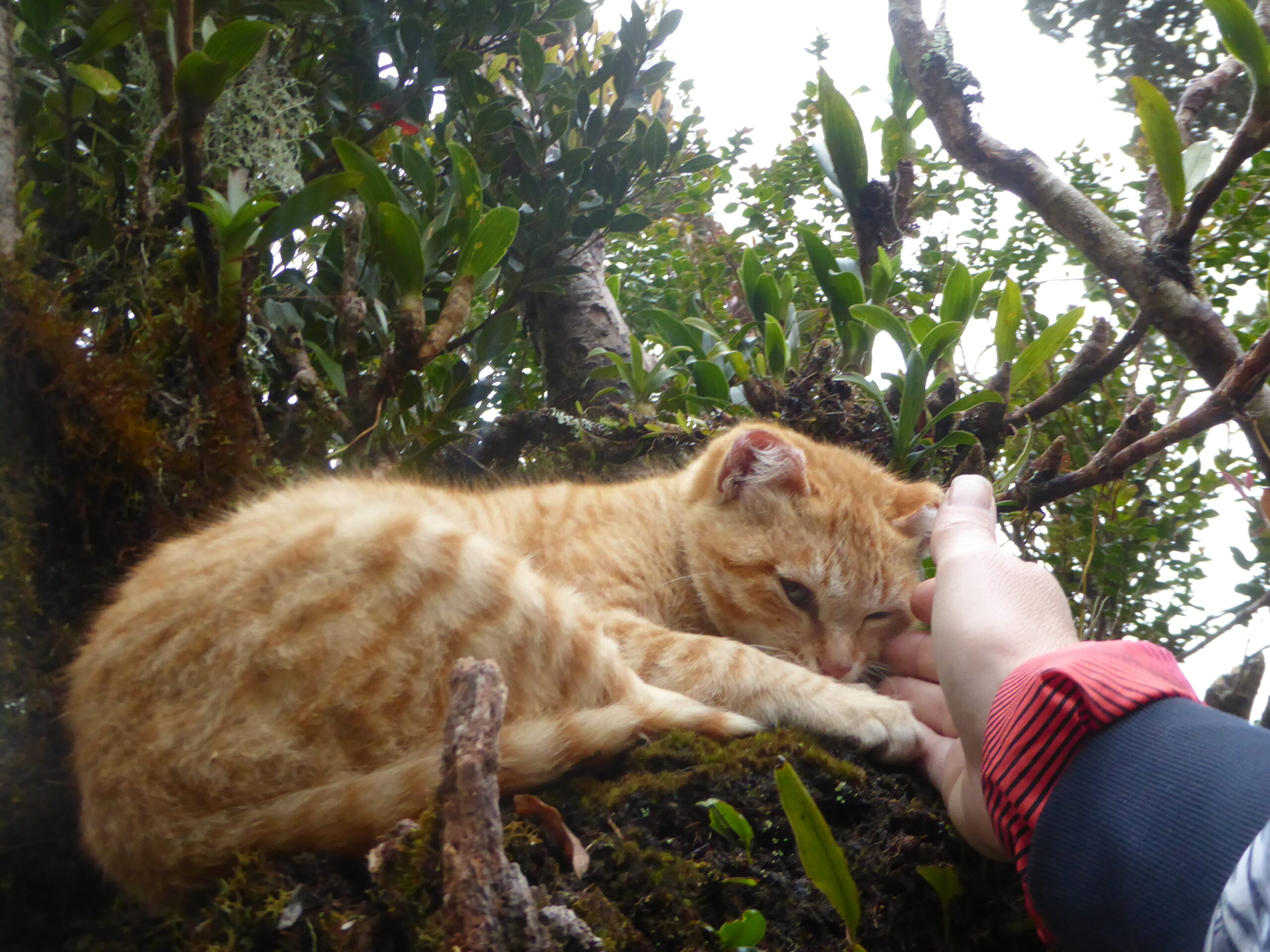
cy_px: 476
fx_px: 1944
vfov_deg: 27.5
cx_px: 635
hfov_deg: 36.2
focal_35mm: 53
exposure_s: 1/250
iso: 640
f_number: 4.1
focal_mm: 9
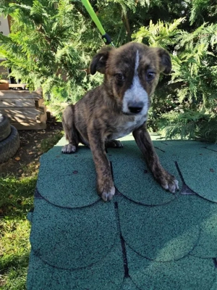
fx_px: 192
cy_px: 145
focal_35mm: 23
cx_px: 108
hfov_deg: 58.9
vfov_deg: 73.9
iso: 50
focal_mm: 6.19
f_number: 1.65
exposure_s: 1/202
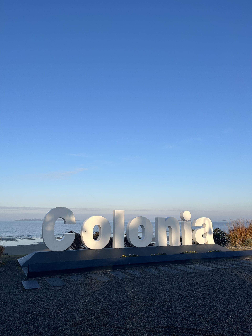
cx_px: 126
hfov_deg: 53.1
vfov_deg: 67.3
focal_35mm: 26
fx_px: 252
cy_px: 168
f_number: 1.6
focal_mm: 5.1
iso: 50
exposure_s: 1/2755
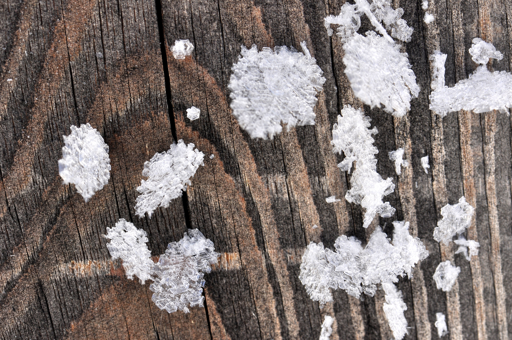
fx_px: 2237
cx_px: 256
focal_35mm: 158
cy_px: 170
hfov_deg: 13.1
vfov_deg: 8.7
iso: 200
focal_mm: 105
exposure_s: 1/60
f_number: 16
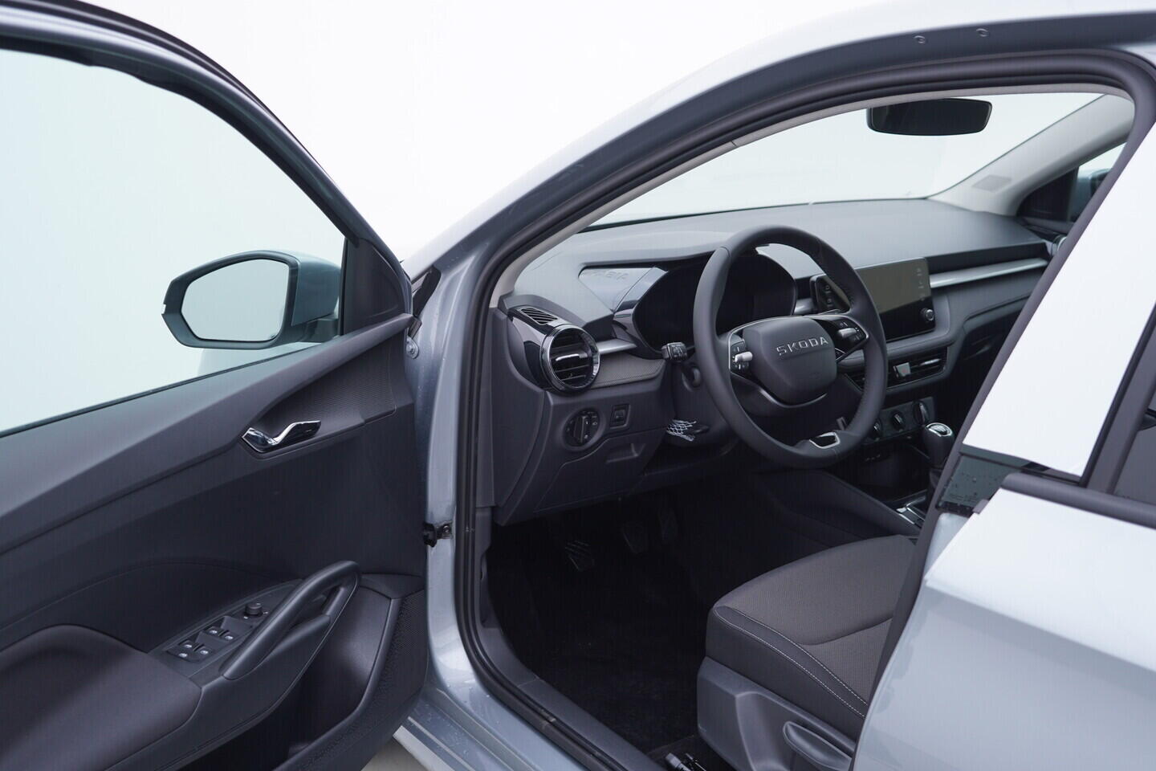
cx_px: 578
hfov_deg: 53.1
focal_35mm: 36
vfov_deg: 36.9
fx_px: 1156
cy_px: 386
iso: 125
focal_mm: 24
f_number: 3.2
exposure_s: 1/50
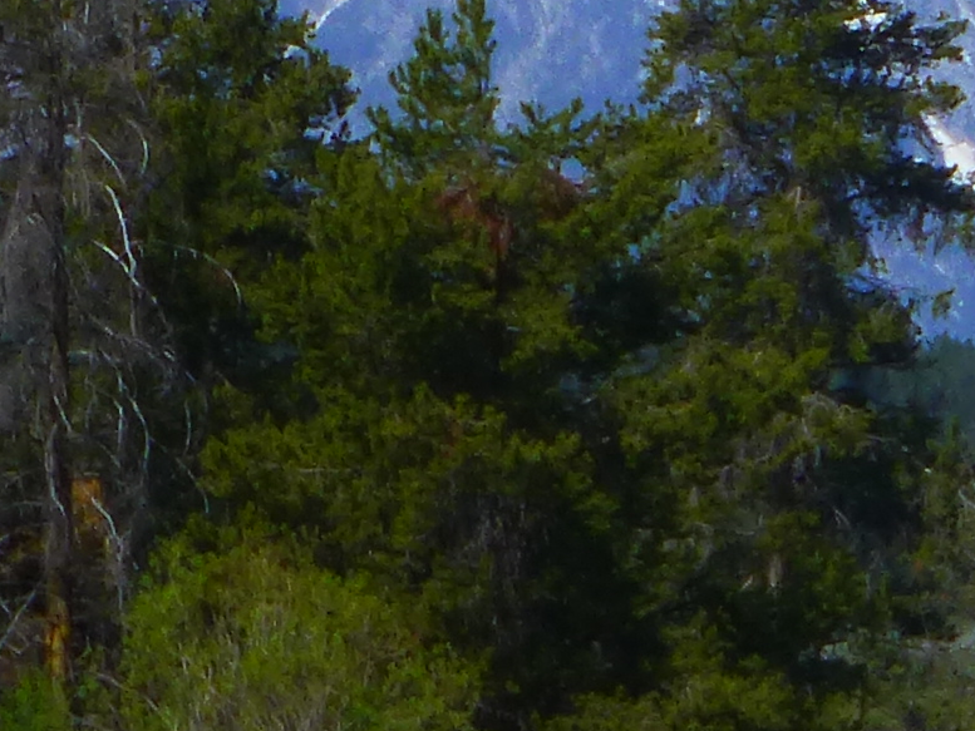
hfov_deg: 3.2
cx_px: 2256
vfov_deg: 2.5
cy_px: -194
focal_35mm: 606
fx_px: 17071
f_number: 5.3
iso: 100
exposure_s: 1/640
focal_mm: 19.4
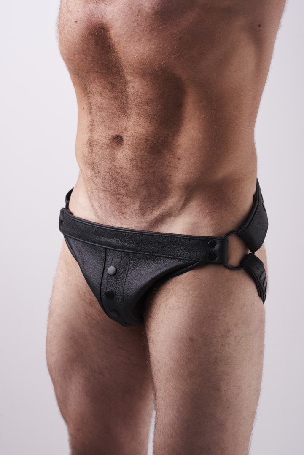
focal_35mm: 85
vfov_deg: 23.9
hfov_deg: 16.1
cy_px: 228
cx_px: 152
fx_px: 1076
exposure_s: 1/160
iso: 200
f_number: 8
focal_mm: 85
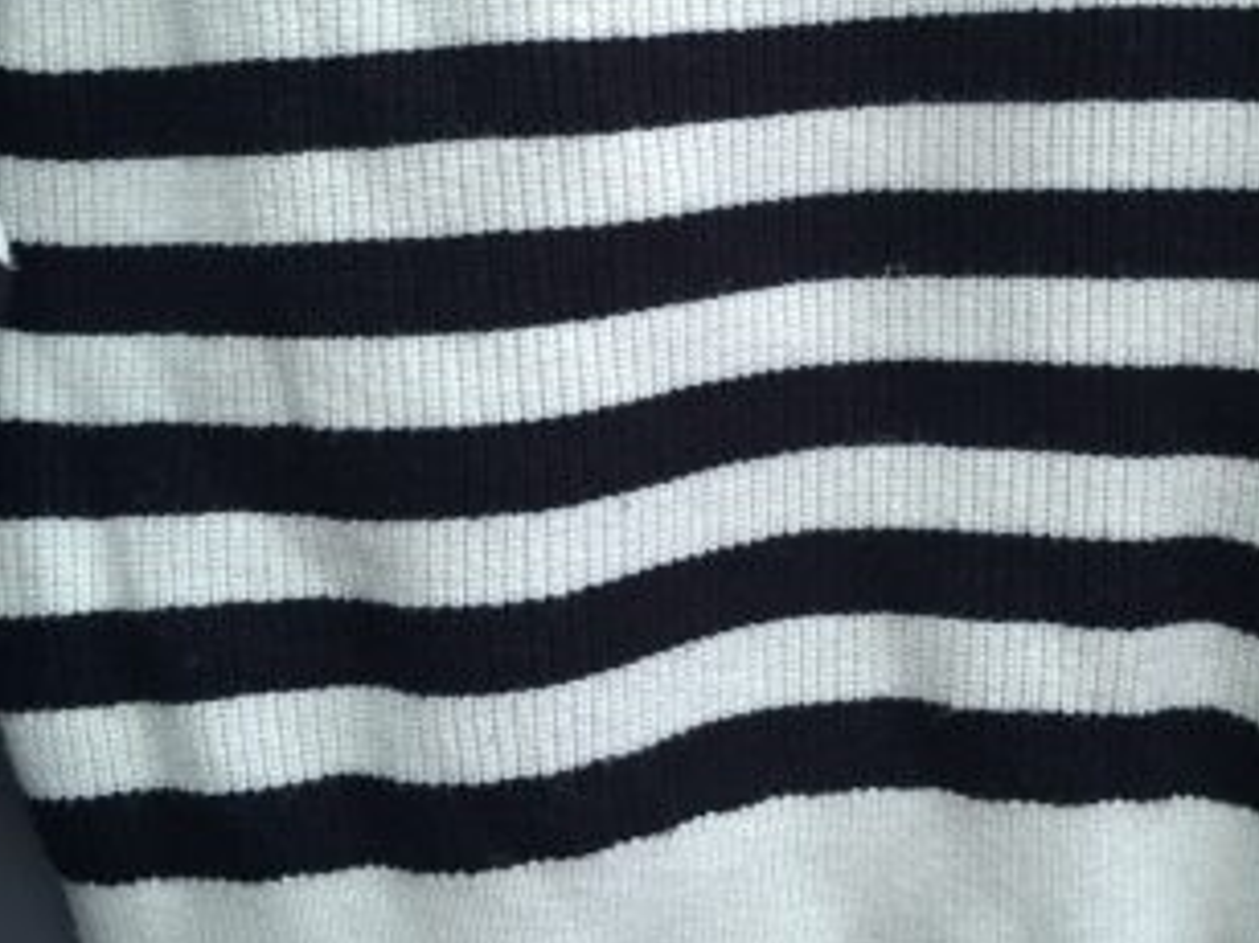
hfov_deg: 32.1
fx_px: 2181
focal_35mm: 60
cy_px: 308
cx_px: 767
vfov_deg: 24.3
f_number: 1.8
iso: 250
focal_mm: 5.54
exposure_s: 1/100
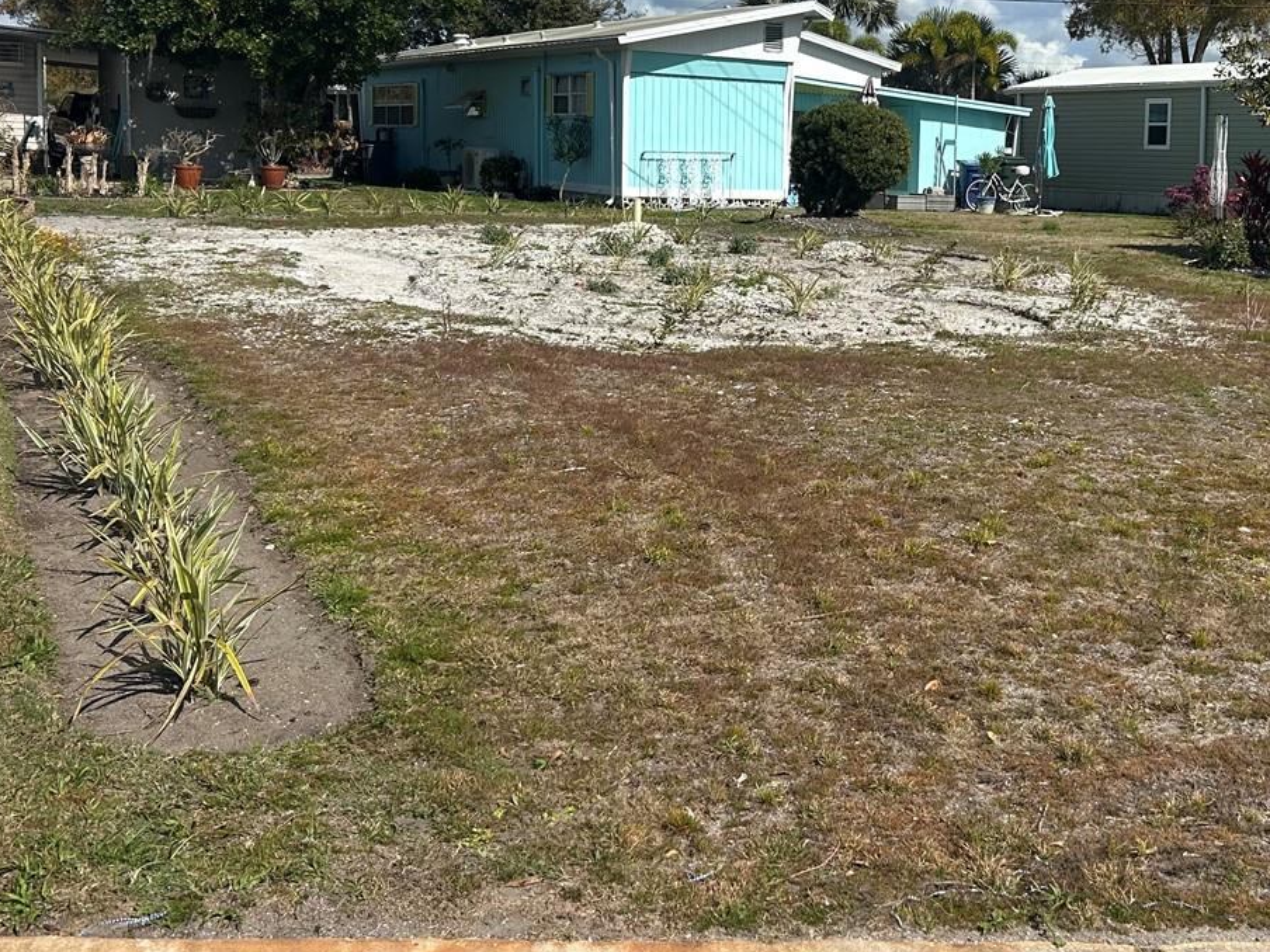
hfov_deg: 40.1
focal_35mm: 46
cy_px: 296
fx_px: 1688
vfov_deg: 31.2
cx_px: 958
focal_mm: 5.7
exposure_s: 1/6211
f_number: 1.5
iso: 50
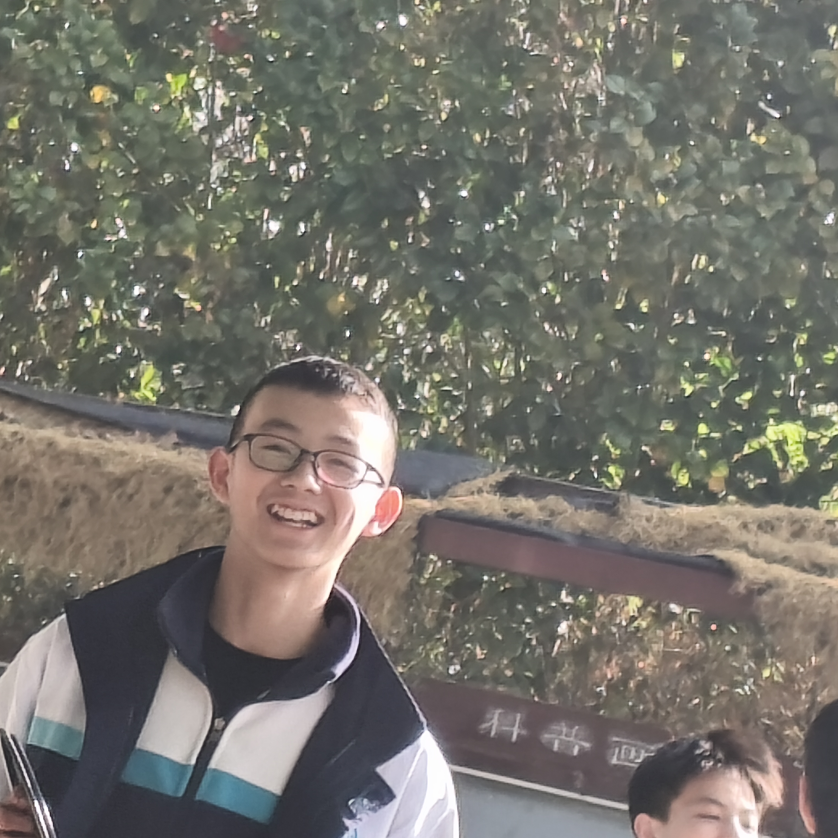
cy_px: 420
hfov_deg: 9.8
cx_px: 391
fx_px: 4903
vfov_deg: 9.8
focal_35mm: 179
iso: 50
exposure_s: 1/603
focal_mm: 4.94
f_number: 1.5
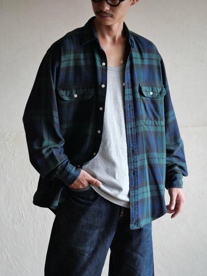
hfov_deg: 17.6
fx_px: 670
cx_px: 104
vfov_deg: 23.3
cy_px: 138
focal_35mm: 84
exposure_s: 1/100
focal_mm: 42
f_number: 3.9
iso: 1600
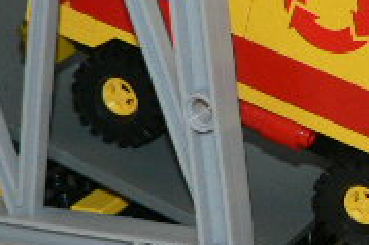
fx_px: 1751
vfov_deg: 8.0
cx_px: 484
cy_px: 91
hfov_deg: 11.7
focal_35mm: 171
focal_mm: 7.7
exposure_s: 1/60
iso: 100
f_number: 2.8
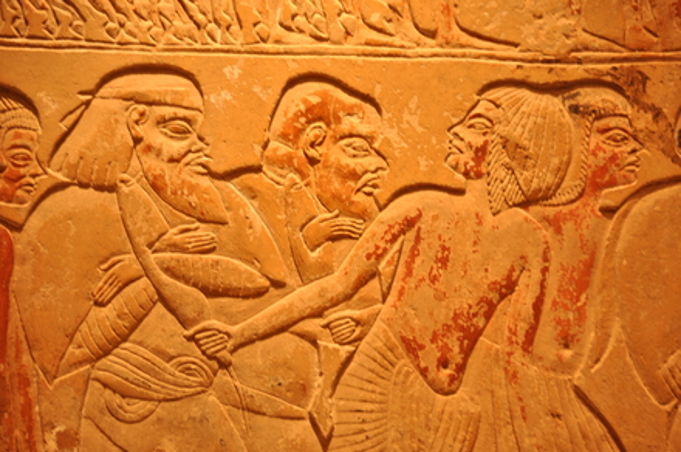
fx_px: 5667
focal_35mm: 300
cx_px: 340
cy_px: 226
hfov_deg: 6.9
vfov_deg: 4.6
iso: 500
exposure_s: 1/13
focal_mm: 200
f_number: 5.6
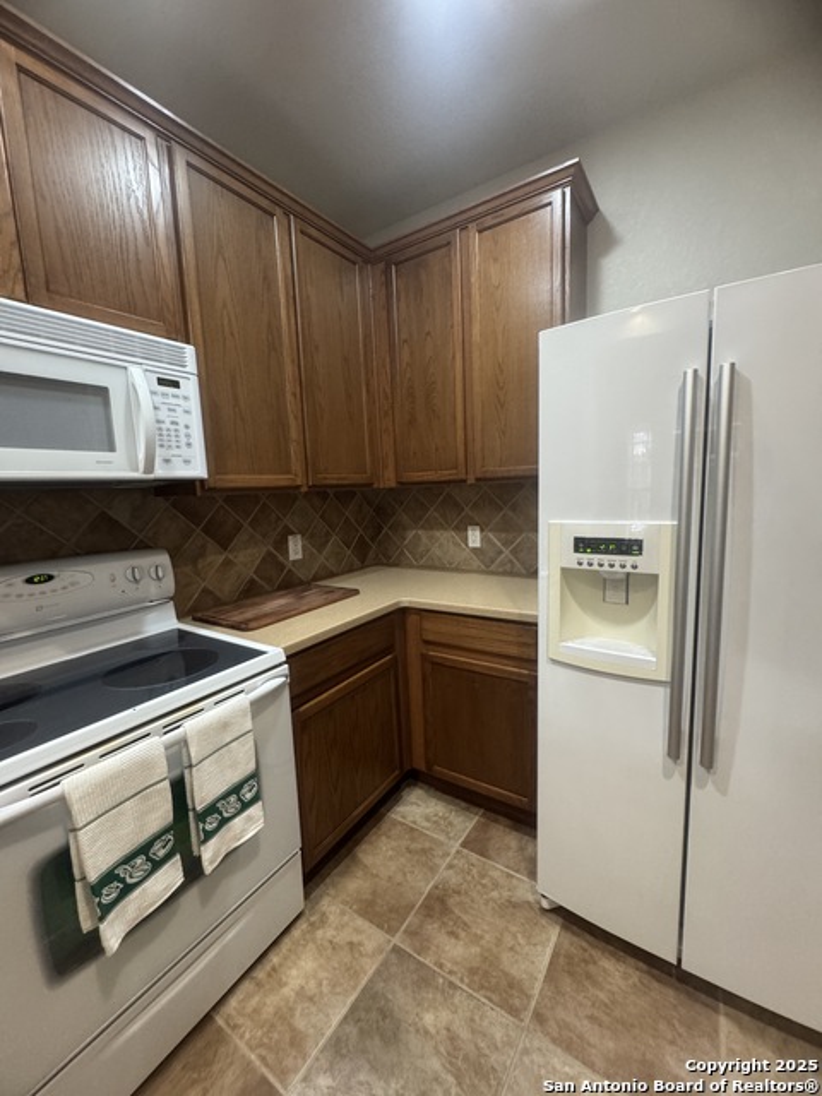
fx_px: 443
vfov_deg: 102.1
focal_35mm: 14
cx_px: 411
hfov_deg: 85.7
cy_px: 548
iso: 640
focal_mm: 2.22
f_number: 2.2
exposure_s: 1/60
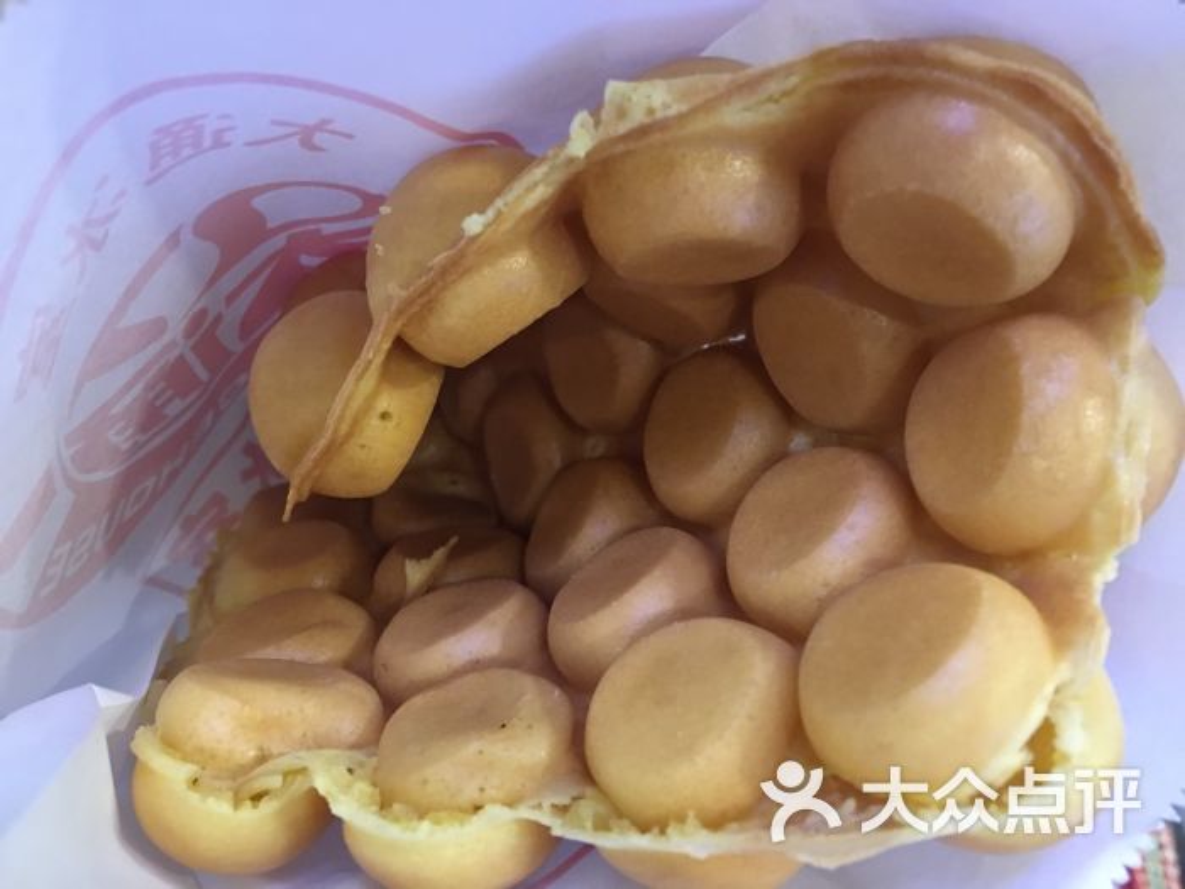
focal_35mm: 29
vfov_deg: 48.2
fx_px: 993
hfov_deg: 61.7
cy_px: 444
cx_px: 592
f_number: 2.2
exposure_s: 1/17
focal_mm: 4.15
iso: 200
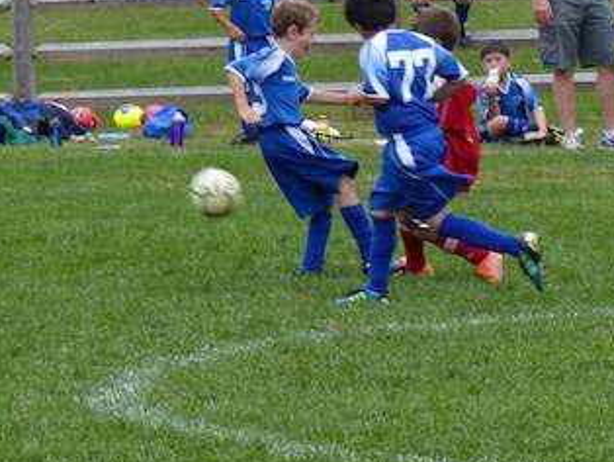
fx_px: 7491
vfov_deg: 3.5
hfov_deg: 4.7
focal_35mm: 422
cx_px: 363
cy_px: 127
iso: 320
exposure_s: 1/500
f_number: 2.8
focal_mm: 44.8
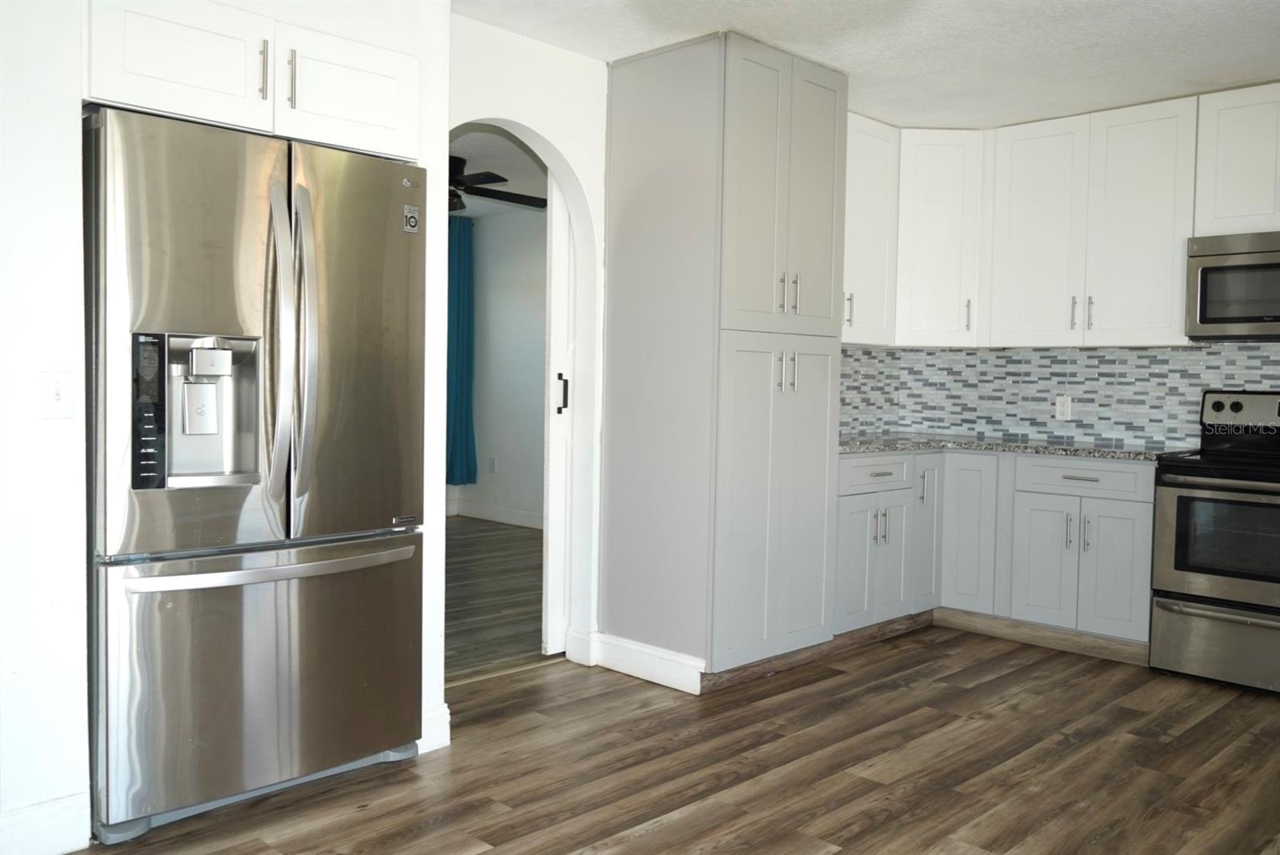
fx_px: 1067
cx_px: 640
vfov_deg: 43.7
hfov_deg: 61.9
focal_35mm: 30
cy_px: 428
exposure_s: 1/160
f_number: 4.5
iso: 400
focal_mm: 30
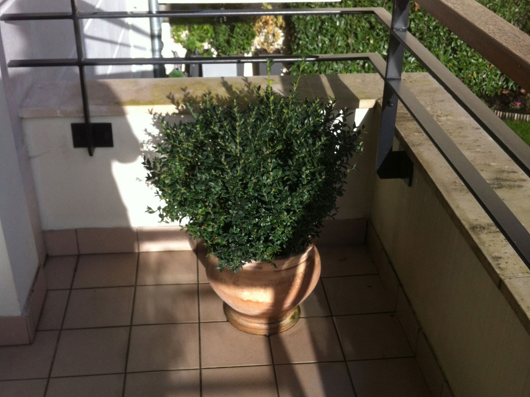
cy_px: 225
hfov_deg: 40.4
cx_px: 265
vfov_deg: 30.8
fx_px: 720
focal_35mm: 47
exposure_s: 1/887
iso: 80
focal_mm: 3.85
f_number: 2.8
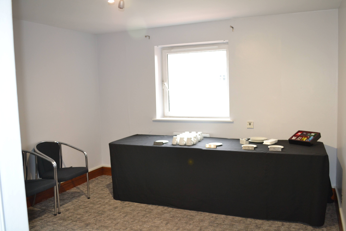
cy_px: 116
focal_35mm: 33
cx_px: 173
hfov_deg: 57.2
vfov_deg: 40.0
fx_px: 317
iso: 800
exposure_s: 1/30
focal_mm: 22
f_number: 3.8
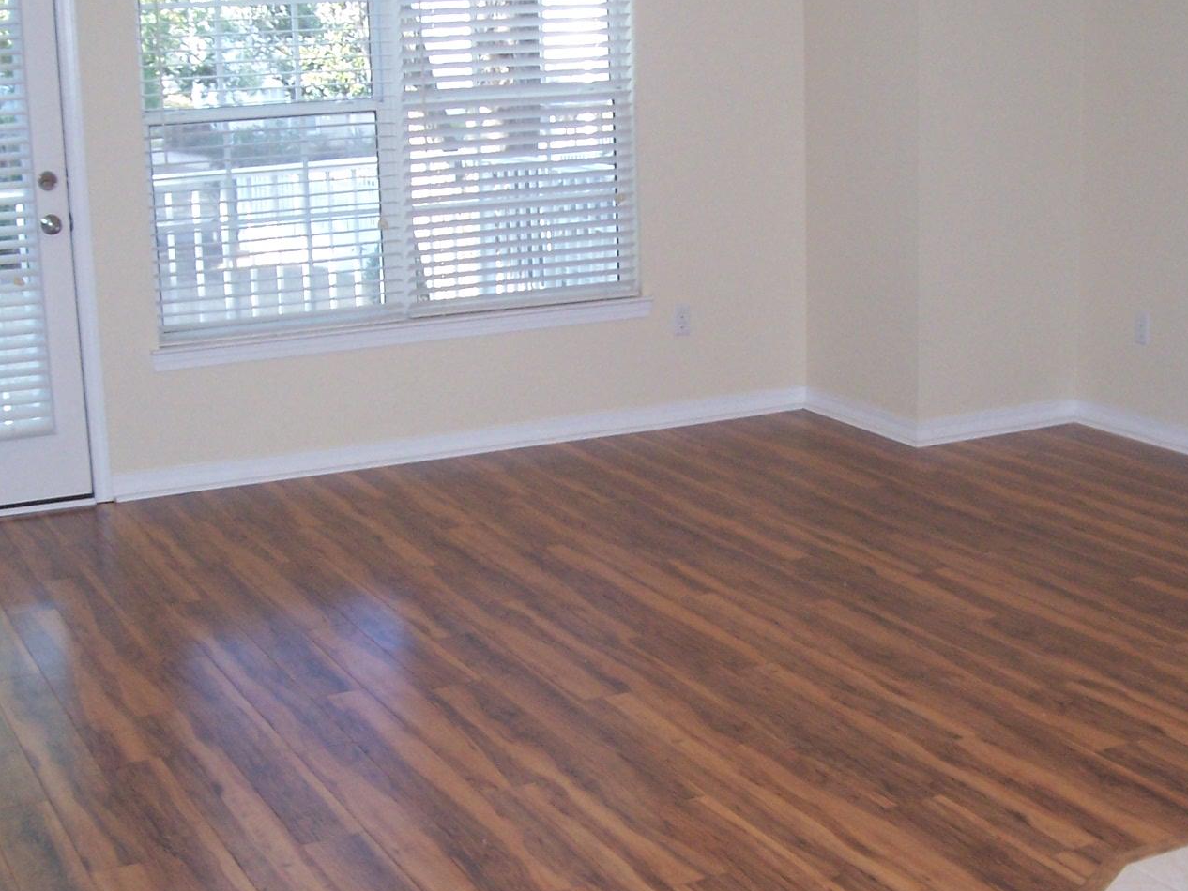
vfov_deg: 26.6
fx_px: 1888
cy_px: 461
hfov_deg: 34.9
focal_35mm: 55
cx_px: 615
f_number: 2.7
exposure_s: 1/60
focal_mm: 5.6
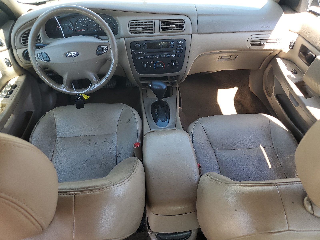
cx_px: 160
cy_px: 120
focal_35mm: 26
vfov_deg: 53.1
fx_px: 240
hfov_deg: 67.3
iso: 50
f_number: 1.5
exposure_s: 1/185
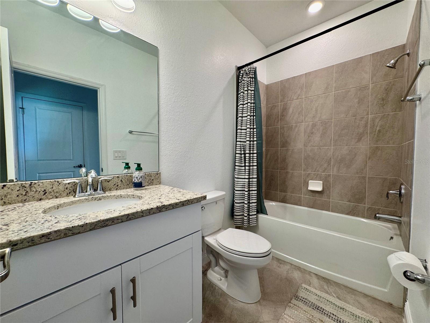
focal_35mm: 14
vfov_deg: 85.7
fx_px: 174
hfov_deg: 102.1
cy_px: 162
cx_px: 215
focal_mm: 2.22
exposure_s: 1/120
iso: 160
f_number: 2.2
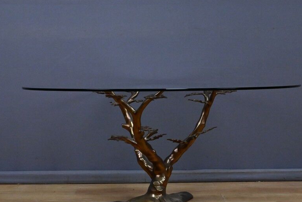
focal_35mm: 73
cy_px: 123
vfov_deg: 18.7
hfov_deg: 27.7
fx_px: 613
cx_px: 163
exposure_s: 1/100
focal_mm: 47
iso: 8000
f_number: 13
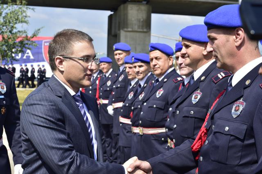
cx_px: 131
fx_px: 509
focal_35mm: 70
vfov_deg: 19.4
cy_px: 87
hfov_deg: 28.9
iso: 400
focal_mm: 70
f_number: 13
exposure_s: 1/400
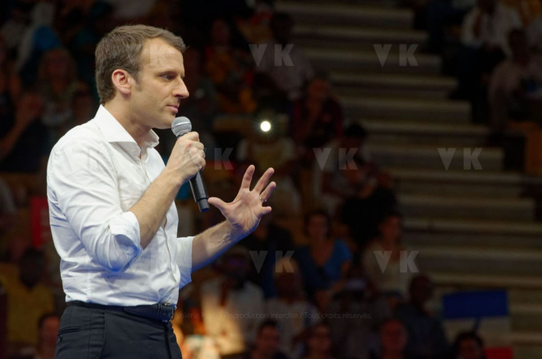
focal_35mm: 300
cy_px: 180
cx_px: 271
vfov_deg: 4.6
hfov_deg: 6.9
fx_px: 4508
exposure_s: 1/100
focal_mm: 200
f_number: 5.6
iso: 1000
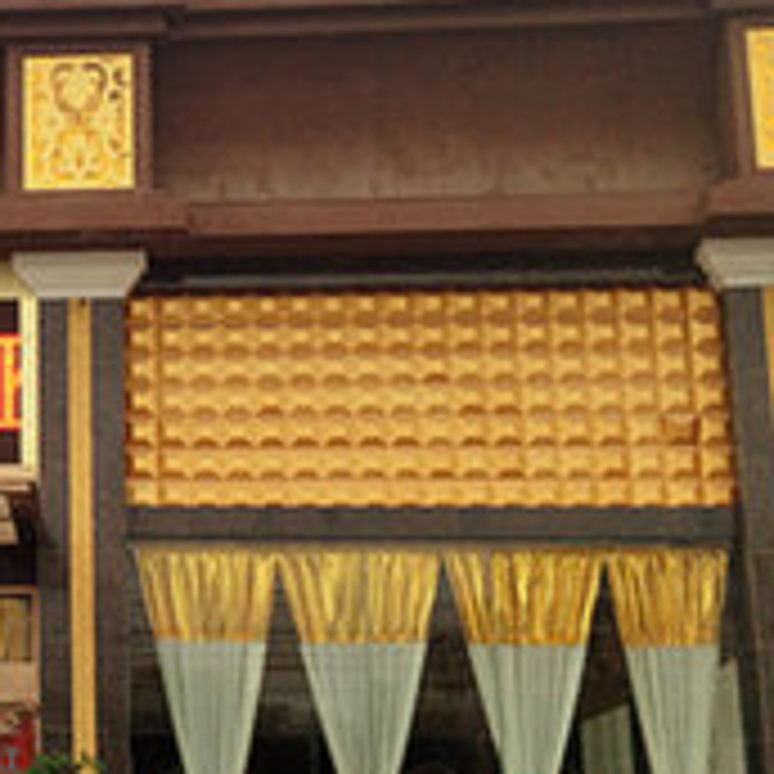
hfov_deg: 16.9
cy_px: 288
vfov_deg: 17.5
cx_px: -124
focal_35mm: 99
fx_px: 2504
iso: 64
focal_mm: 4.28
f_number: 2.4
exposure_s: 1/317
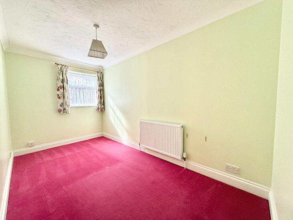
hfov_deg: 102.1
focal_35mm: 14
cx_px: 146
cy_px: 110
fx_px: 119
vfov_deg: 85.7
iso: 125
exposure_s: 1/99
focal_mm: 2.22
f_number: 2.2
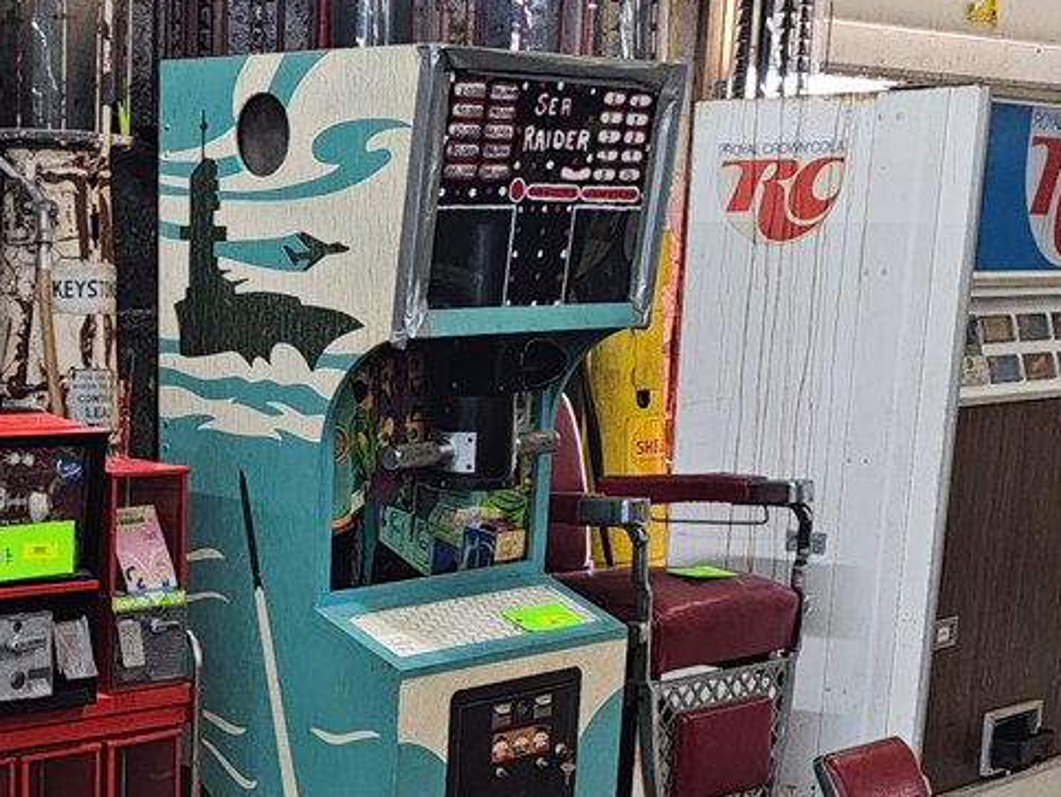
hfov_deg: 26.5
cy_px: 939
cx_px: 216
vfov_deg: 19.4
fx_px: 2208
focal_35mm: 72
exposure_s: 1/40
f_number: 1.7
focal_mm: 6.3
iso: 100
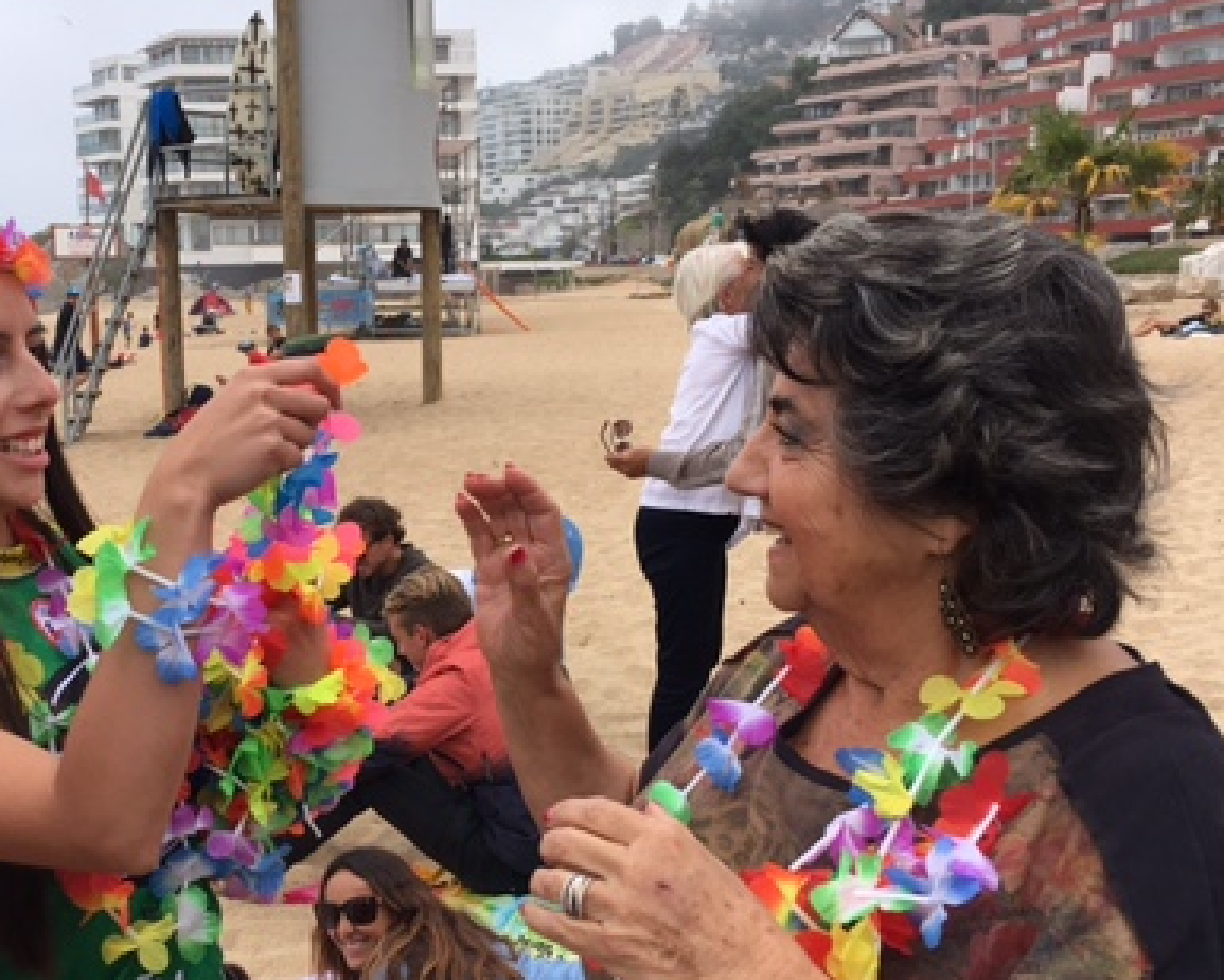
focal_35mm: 47
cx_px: 471
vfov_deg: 32.0
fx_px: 1703
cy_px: 563
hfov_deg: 39.3
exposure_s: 1/1261
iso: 25
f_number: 2.2
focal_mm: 4.15
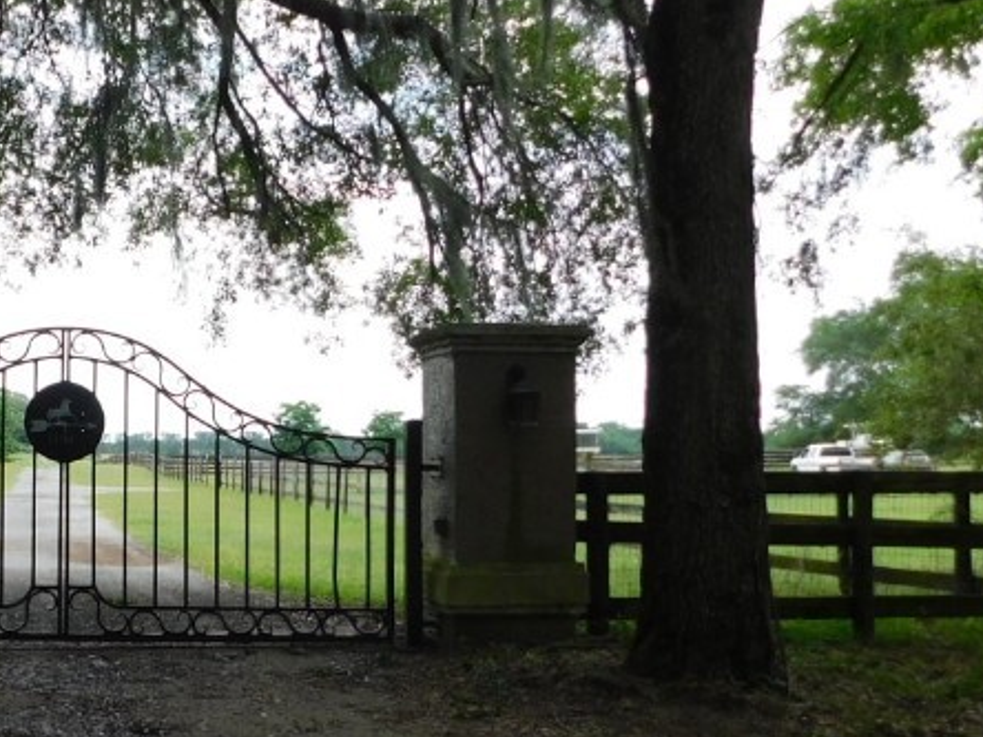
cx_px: 131
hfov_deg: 34.5
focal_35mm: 53
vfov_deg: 27.5
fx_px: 1505
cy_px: 418
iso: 125
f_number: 3
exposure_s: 1/500
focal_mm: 4
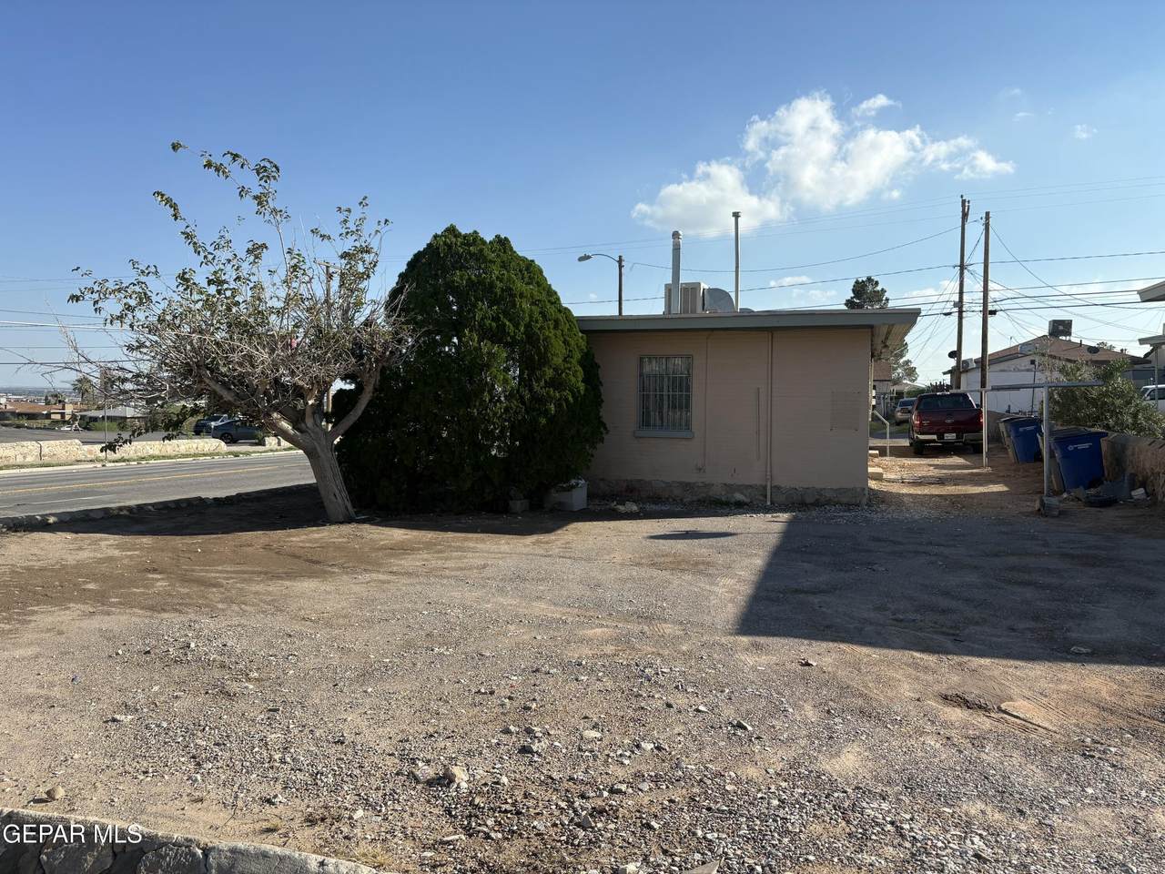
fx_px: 875
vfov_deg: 53.1
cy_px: 437
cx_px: 582
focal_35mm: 26
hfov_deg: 67.3
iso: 50
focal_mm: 5.96
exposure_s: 1/3279
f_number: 1.6
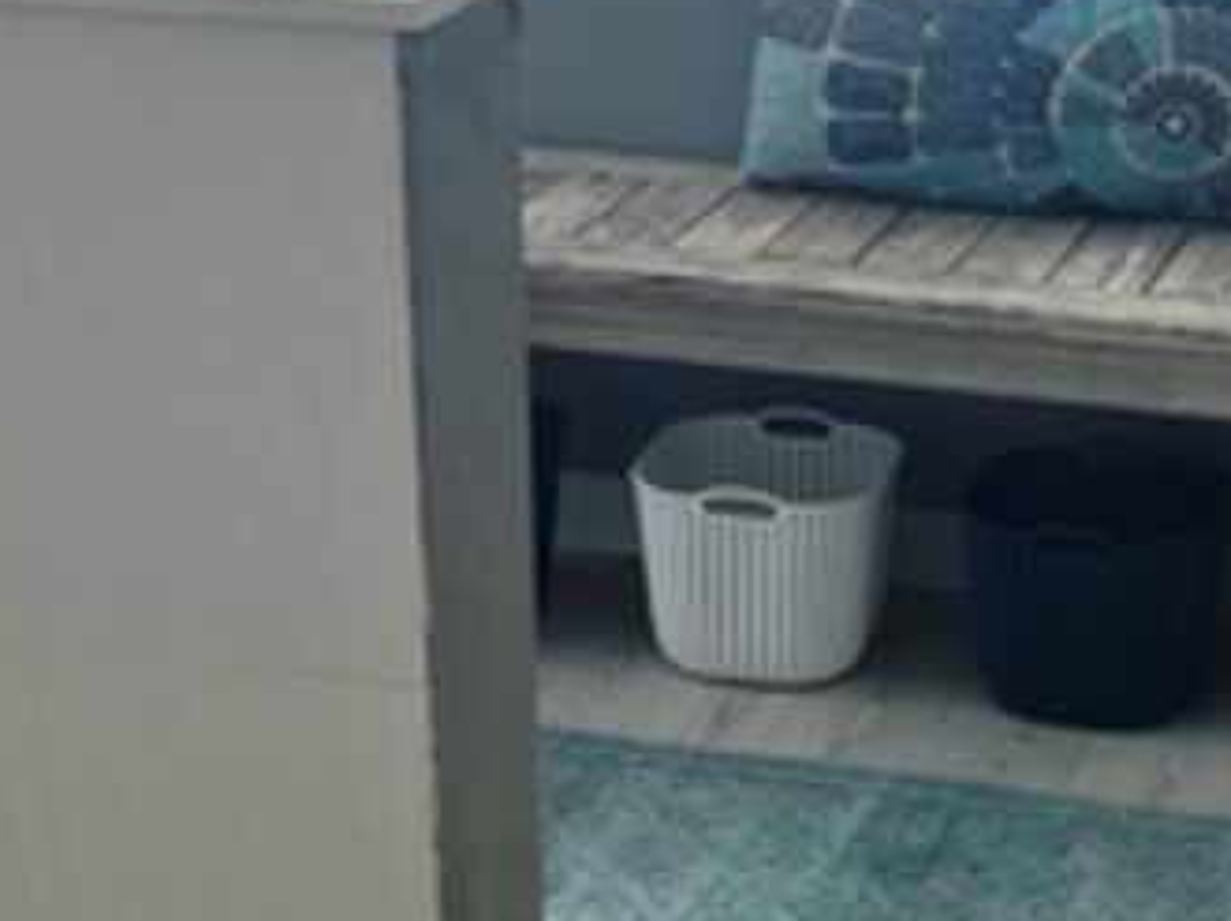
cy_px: 246
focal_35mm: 101
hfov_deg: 19.4
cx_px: 858
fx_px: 3589
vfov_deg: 14.6
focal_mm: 5.1
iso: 40
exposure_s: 1/120
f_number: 1.6
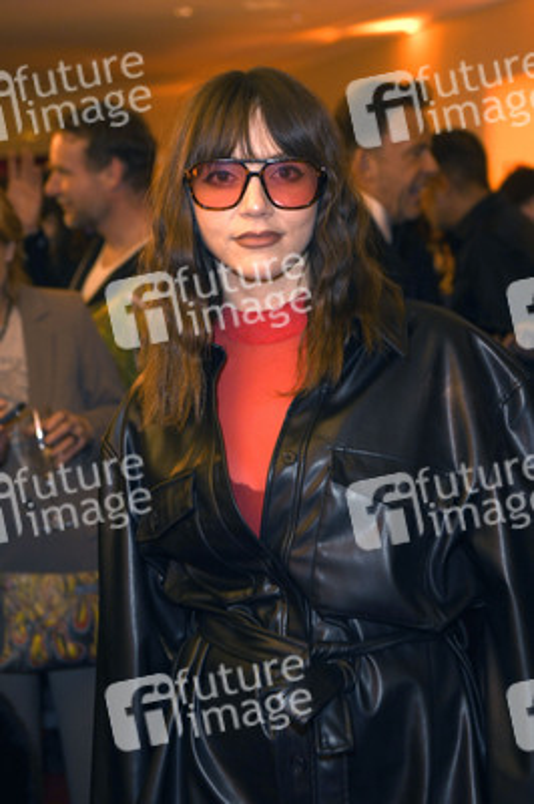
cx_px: 267
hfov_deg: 20.9
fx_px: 1449
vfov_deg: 31.0
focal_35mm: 65
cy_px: 402
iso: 2000
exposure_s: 1/50
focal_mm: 65
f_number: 5
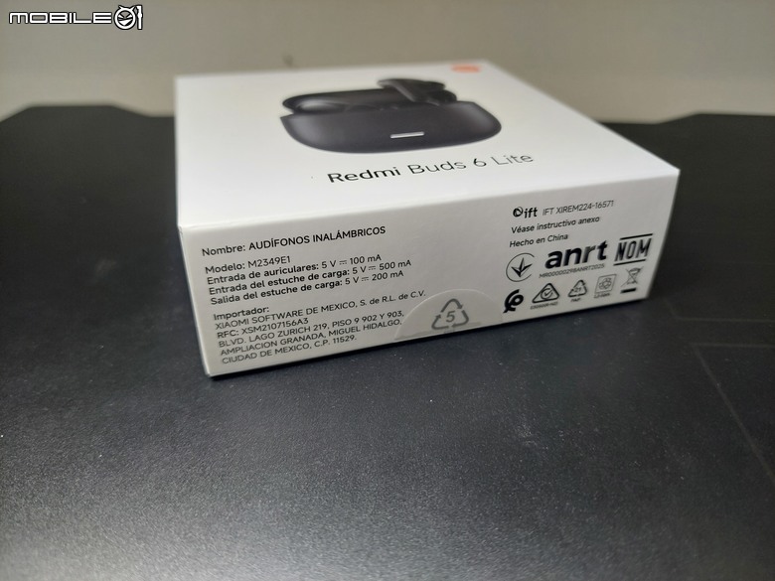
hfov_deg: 69.4
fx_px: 560
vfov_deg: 54.9
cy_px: 290
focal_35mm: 25
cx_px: 388
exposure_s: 1/60
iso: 50
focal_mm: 5.23
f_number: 1.8
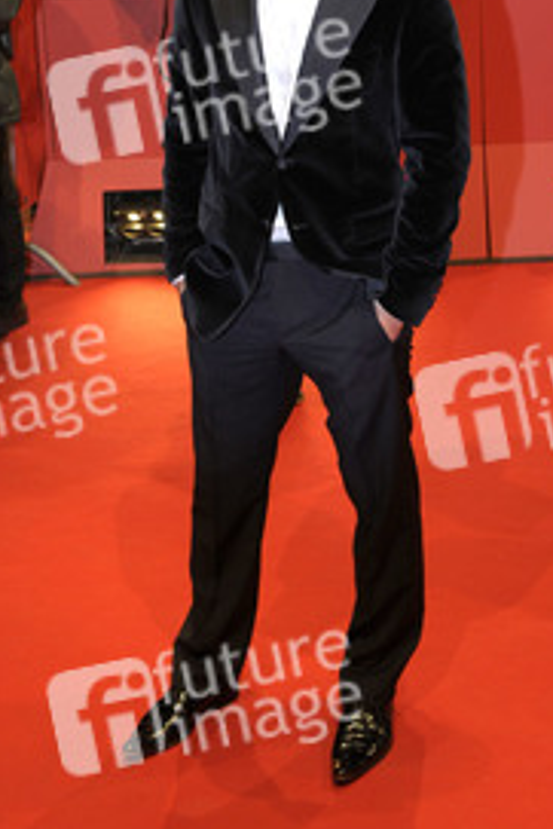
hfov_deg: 19.8
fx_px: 1582
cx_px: 295
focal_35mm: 69
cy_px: 245
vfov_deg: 29.0
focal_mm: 31
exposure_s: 1/80
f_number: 5.6
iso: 400
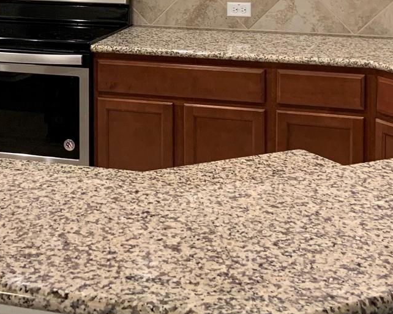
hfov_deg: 23.3
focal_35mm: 81
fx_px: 942
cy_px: -20
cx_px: 89
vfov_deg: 18.3
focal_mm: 4.25
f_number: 1.8
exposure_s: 1/60
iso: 250
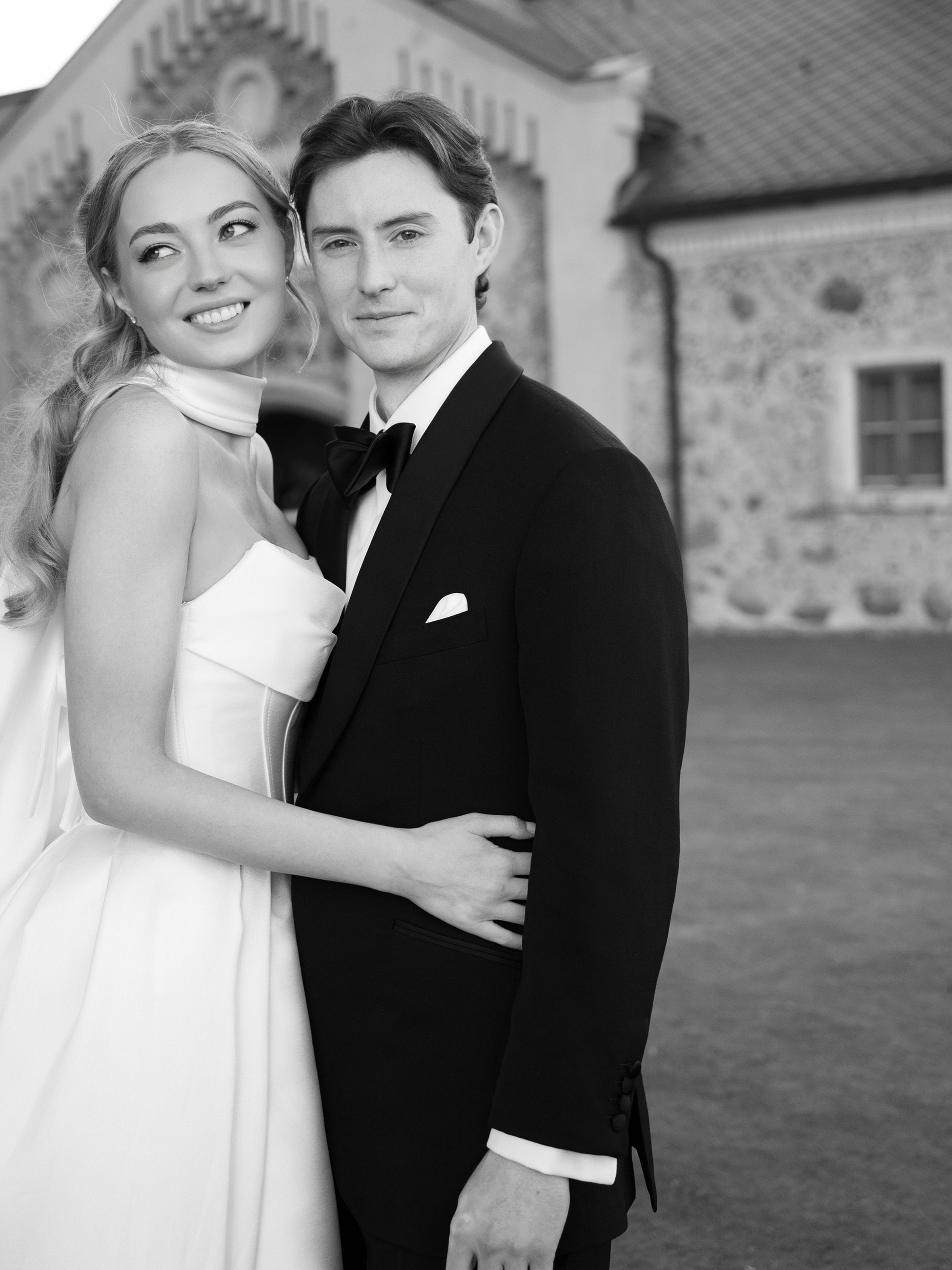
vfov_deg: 37.4
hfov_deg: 28.5
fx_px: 1870
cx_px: 366
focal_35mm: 51
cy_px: 540
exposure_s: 1/640
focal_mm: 37
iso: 400
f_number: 2.8
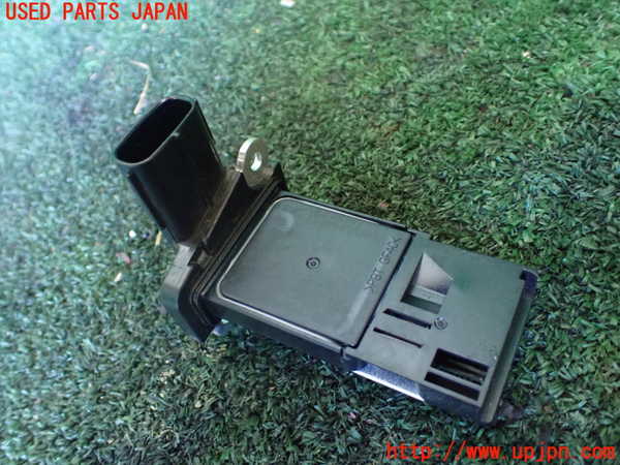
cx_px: 310
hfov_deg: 60.0
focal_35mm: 30
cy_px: 232
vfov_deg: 46.8
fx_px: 537
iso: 1250
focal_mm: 5.4
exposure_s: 1/30
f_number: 2.3
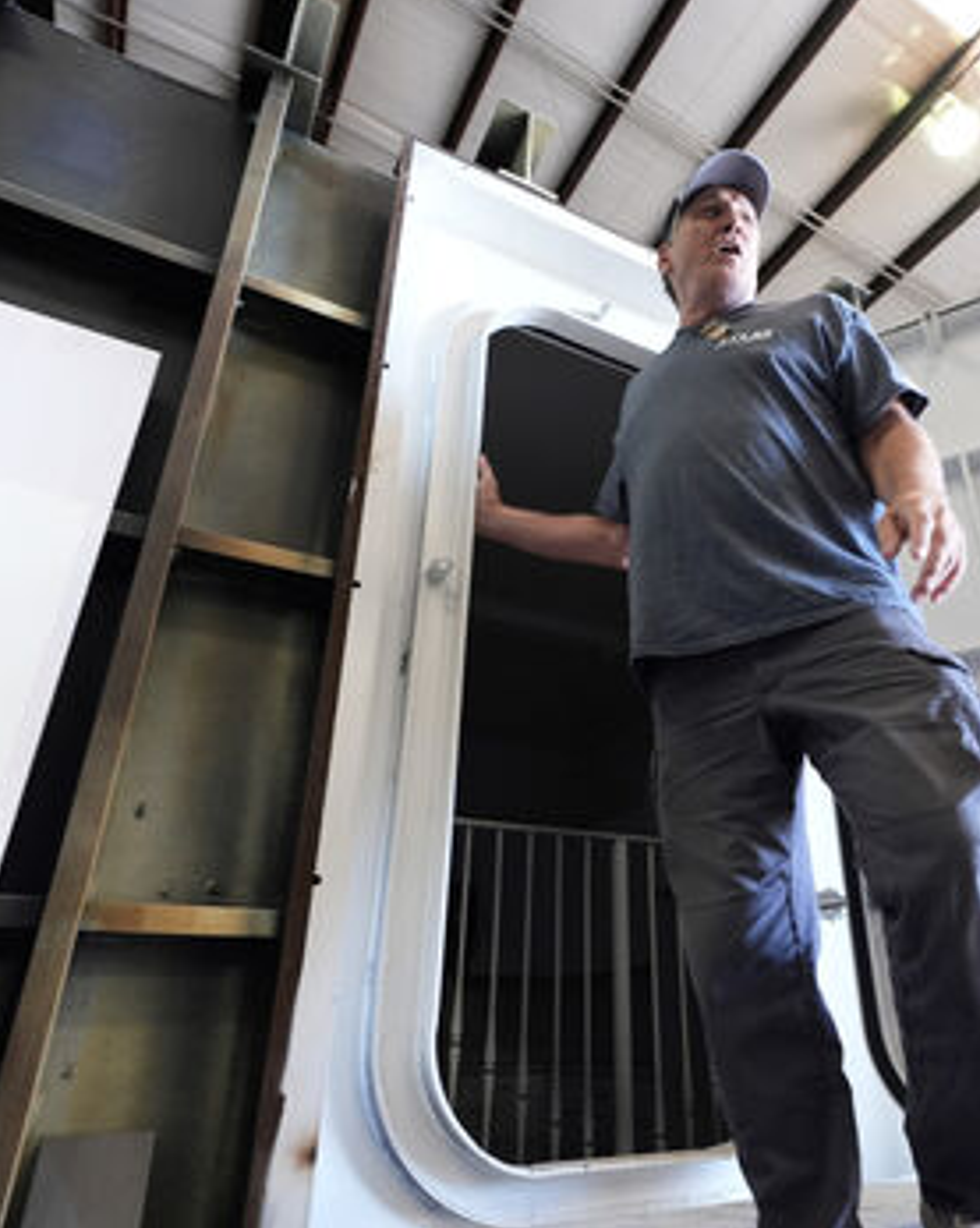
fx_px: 835
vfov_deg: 72.6
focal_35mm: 23
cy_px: 612
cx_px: 621
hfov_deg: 59.9
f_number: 4
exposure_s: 1/125
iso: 1250
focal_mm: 16
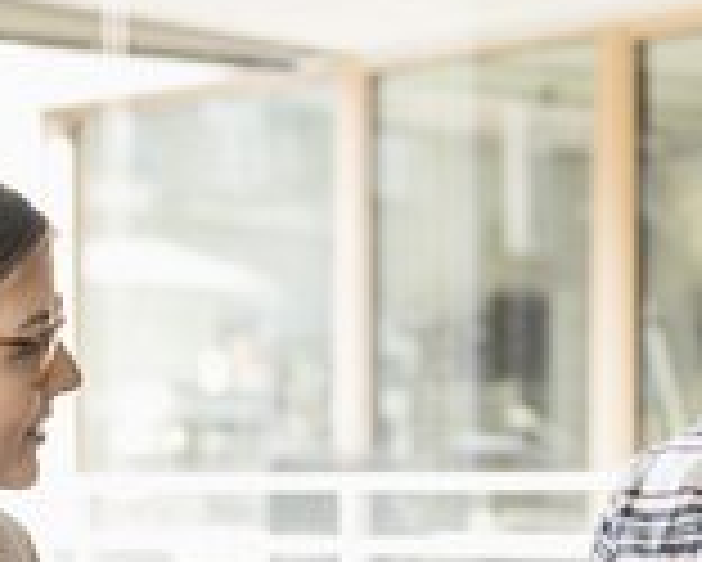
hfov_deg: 13.5
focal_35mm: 143
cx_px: 362
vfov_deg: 10.6
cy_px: 724
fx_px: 2973
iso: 400
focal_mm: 47
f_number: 2.8
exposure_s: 1/250
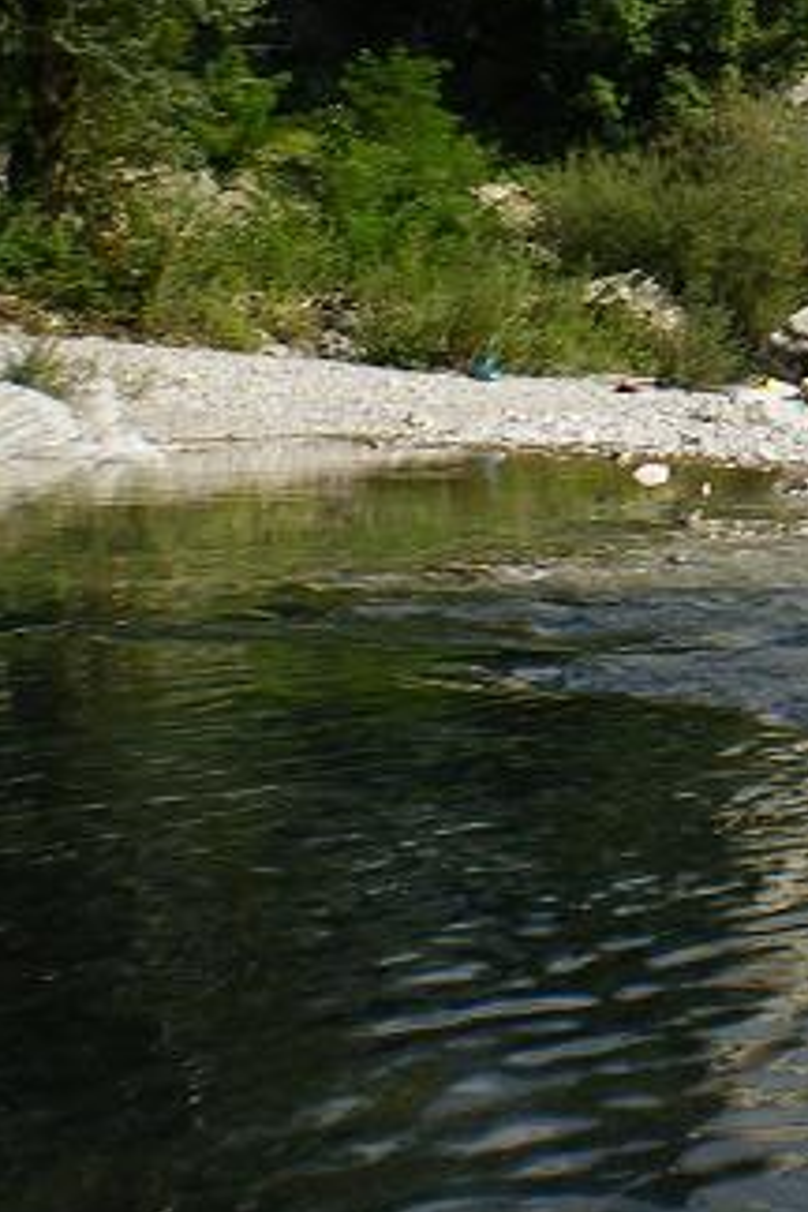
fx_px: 2626
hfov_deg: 17.2
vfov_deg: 25.7
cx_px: 771
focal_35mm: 78
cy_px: 333
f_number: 4.6
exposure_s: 1/320
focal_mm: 6.3
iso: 64
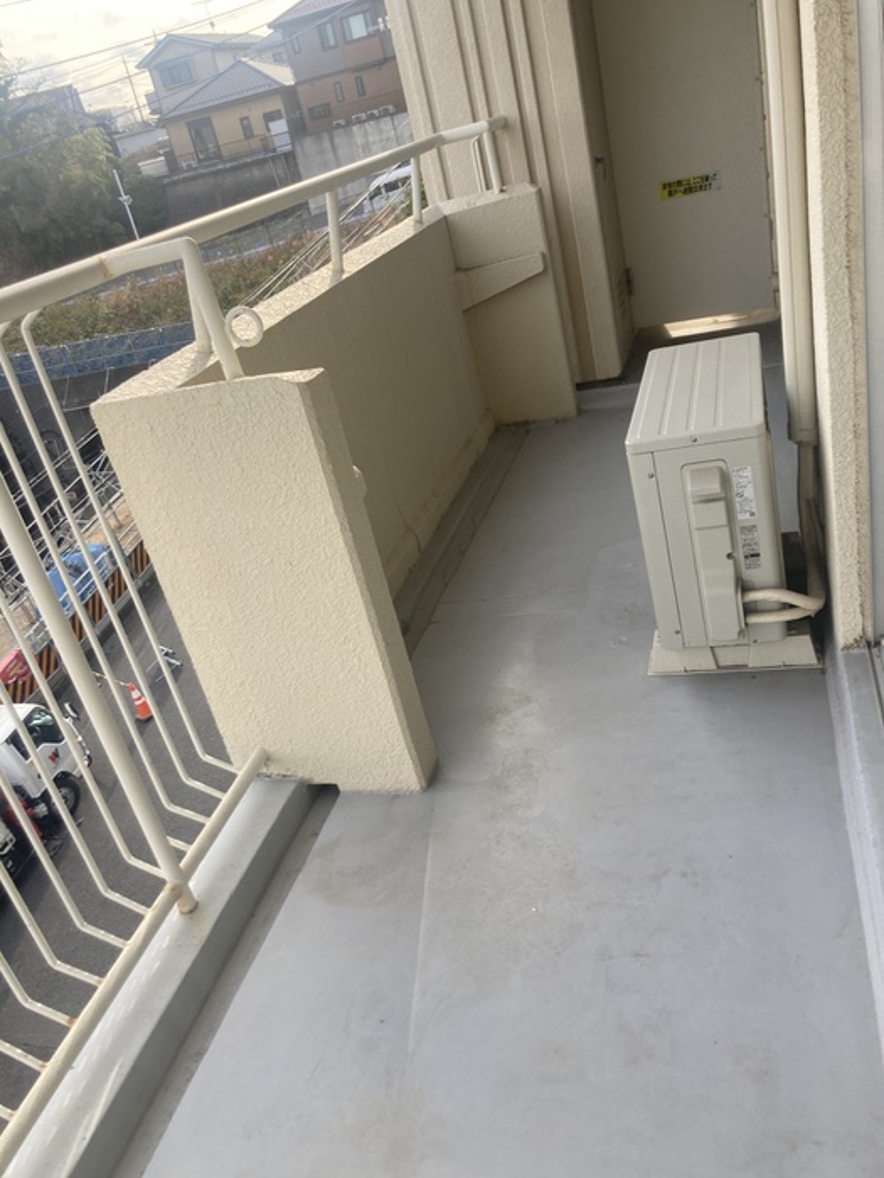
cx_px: 442
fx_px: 953
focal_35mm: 28
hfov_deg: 49.7
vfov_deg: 63.4
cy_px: 589
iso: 20
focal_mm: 3.99
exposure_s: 1/442
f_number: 1.8
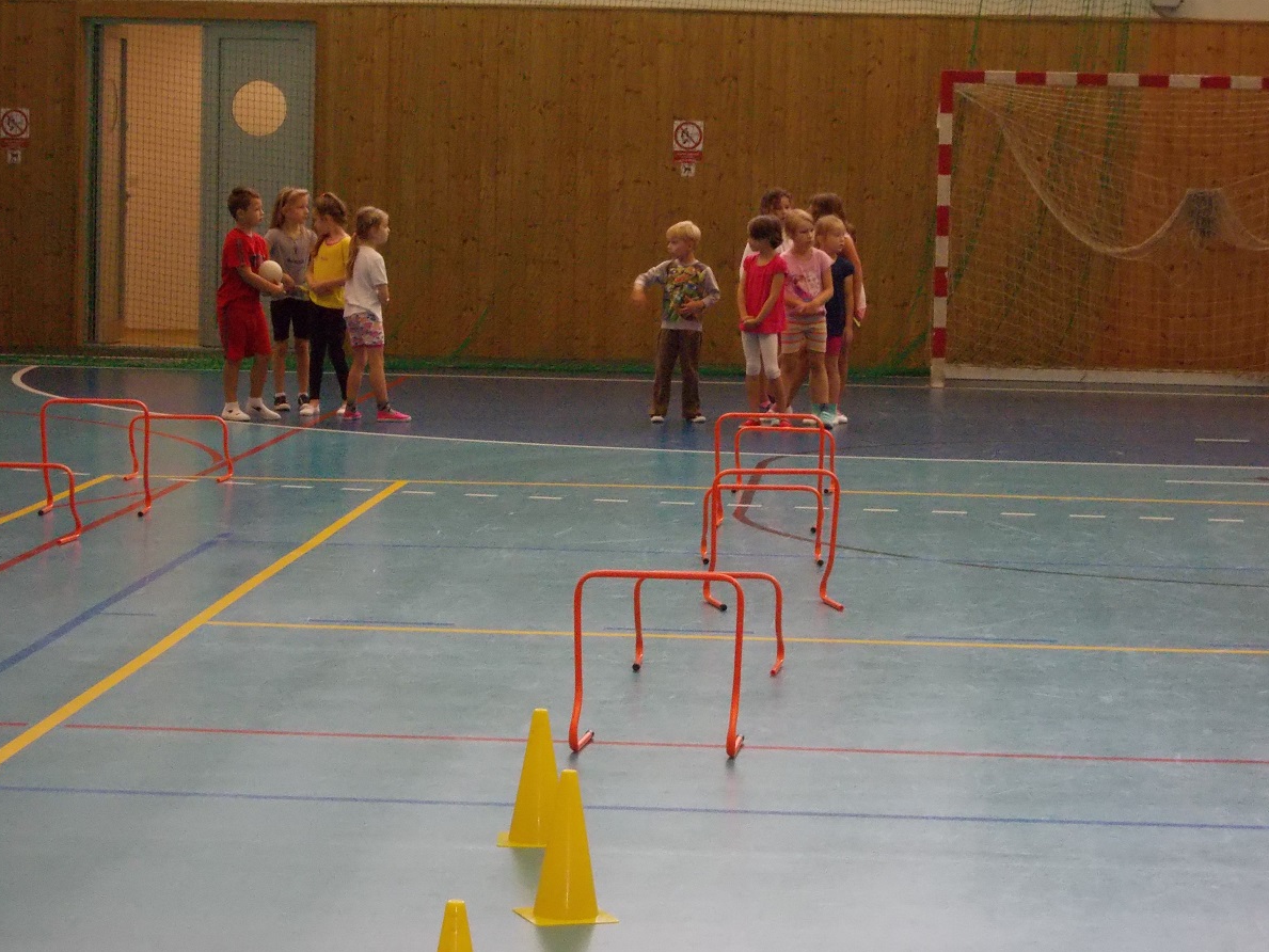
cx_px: 632
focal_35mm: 114
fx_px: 4180
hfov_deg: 17.3
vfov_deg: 13.0
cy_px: 474
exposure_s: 1/60
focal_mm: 16
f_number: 5.8
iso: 640
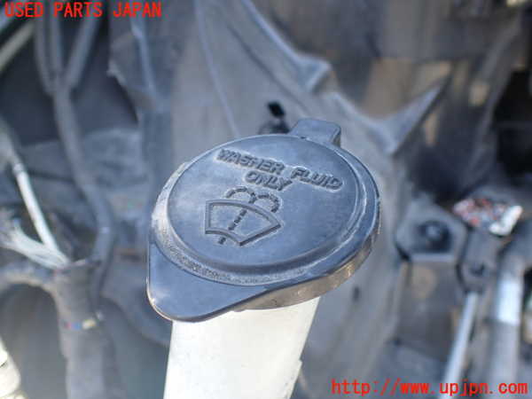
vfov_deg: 46.8
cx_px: 266
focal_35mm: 30
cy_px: 200
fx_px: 461
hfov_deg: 60.0
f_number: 2.3
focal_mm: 5.4
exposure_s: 1/125
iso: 160
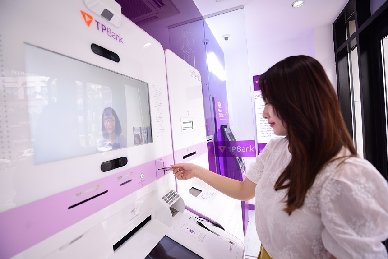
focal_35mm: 17
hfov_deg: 93.3
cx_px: 194
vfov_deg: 70.5
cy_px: 130
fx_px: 183
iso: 800
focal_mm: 17
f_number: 2.8
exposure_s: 1/100
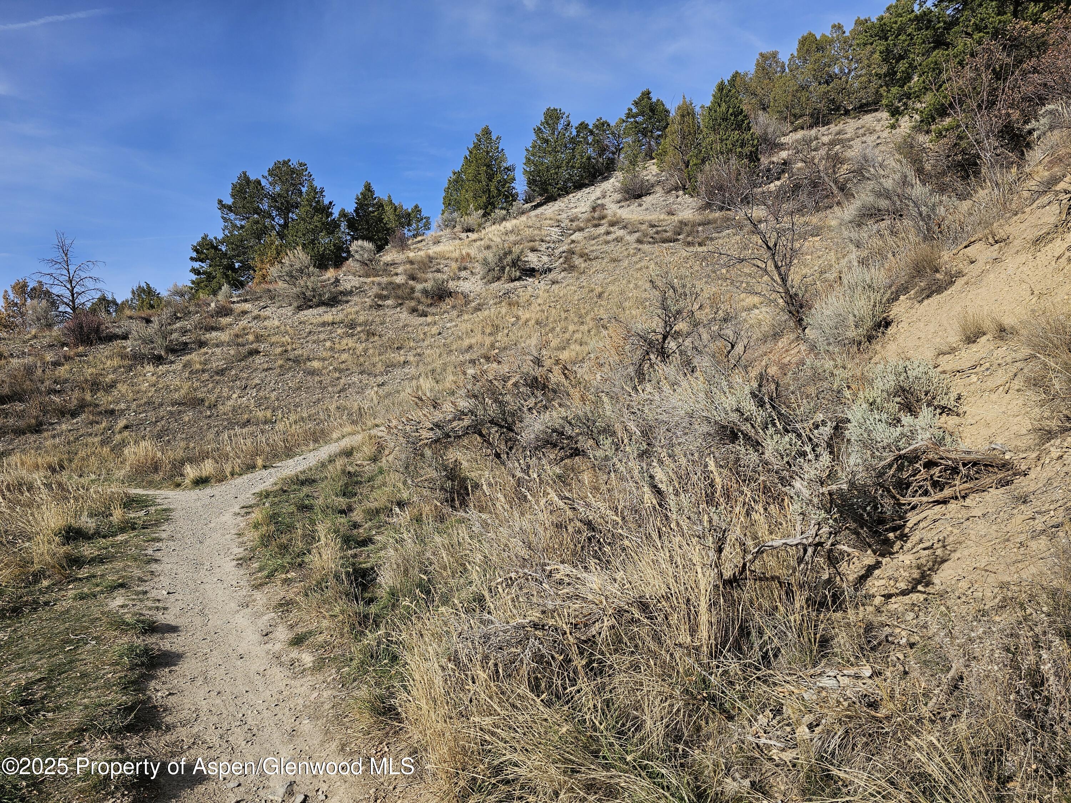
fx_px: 712
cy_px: 402
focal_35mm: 23
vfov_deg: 58.9
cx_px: 536
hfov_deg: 73.9
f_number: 1.7
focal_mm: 6.3
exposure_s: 1/773
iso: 10
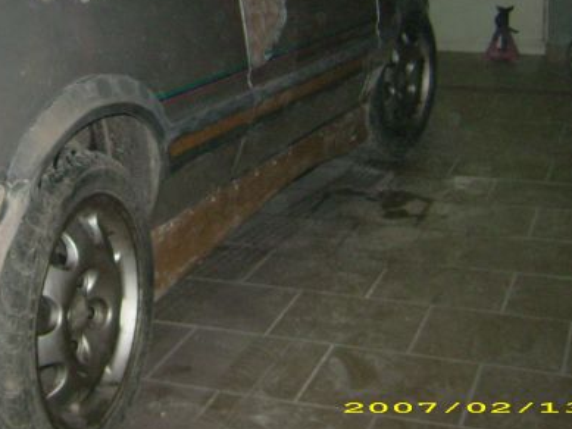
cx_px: 53
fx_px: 1190
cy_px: 31
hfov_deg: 26.1
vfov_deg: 20.0
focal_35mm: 72
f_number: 2.8
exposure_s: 1/60
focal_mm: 5.95
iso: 100
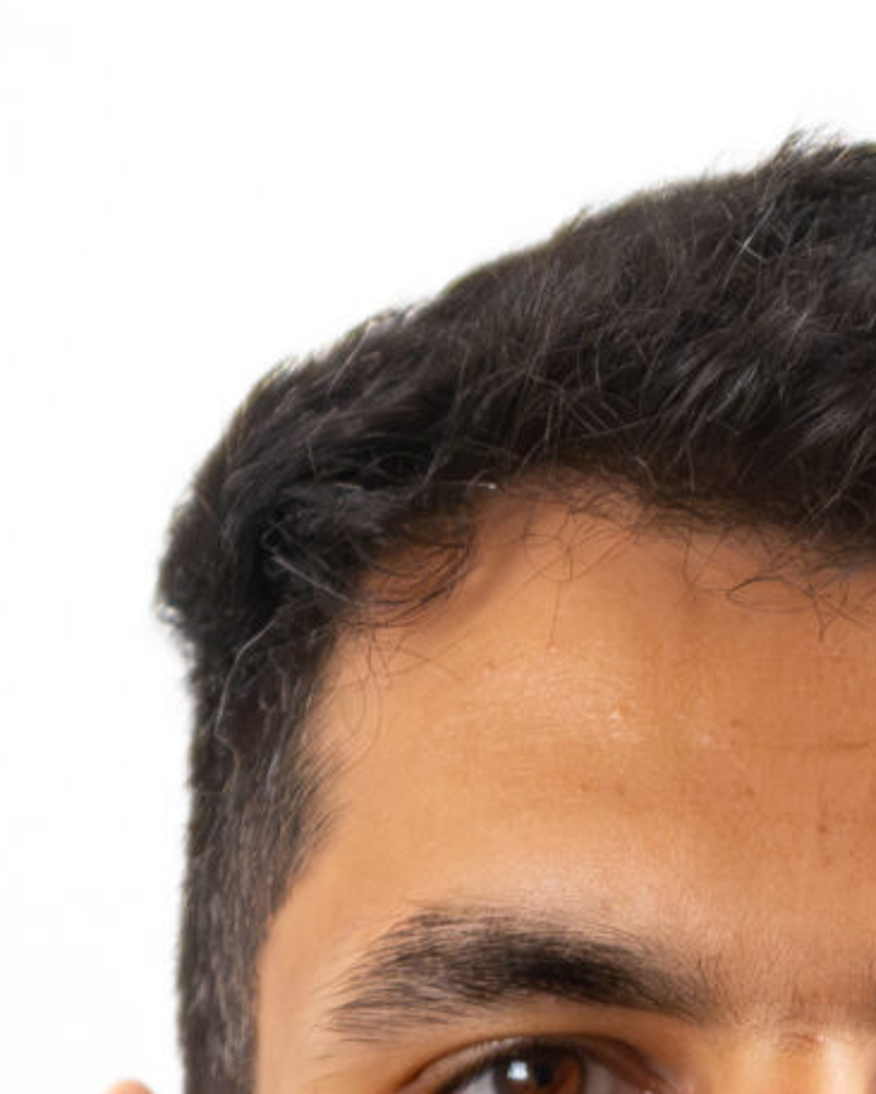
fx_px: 8926
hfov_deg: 5.6
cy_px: 1999
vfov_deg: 6.8
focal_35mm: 276
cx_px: 706
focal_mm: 35
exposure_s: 1/200
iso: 400
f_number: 2.8
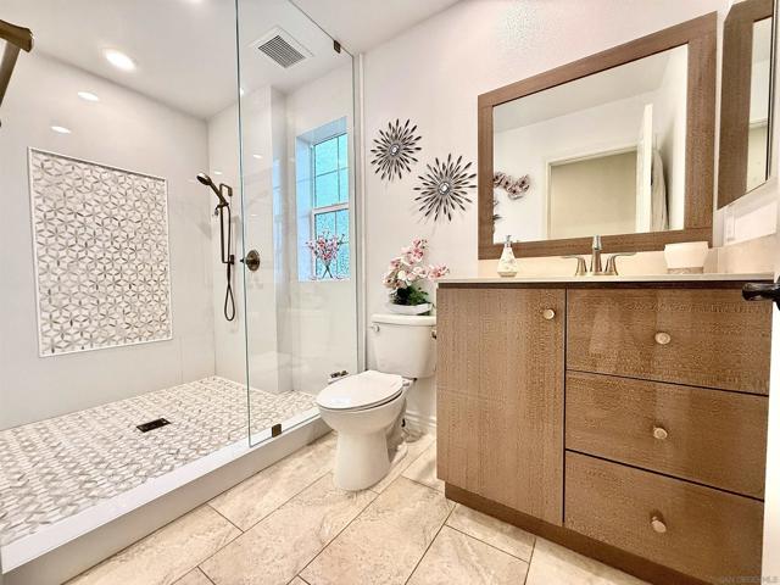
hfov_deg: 102.1
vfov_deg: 85.7
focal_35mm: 14
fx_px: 315
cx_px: 390
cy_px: 292
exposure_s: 1/120
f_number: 2.2
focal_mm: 2.22
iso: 400
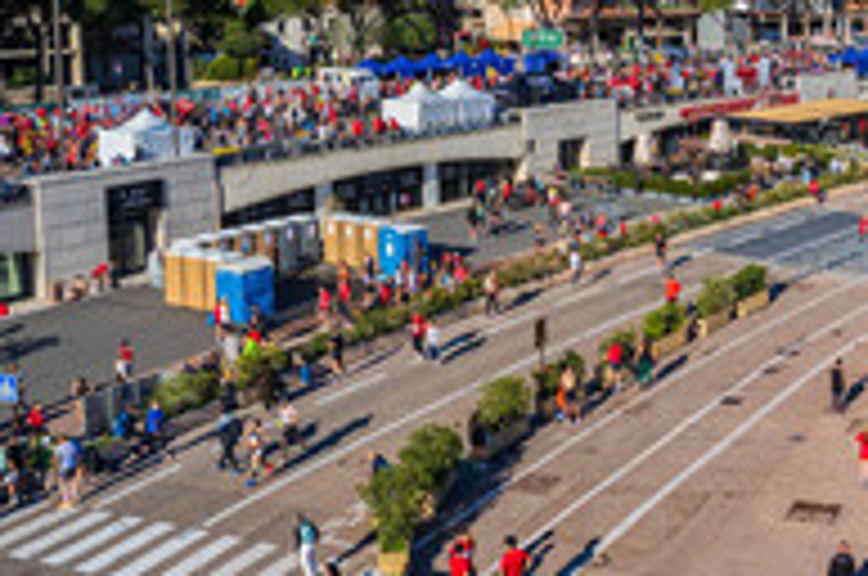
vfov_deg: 27.9
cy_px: 342
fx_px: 1155
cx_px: 738
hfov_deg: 39.0
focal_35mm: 48
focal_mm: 8.4
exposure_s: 1/2000
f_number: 2.8
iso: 100
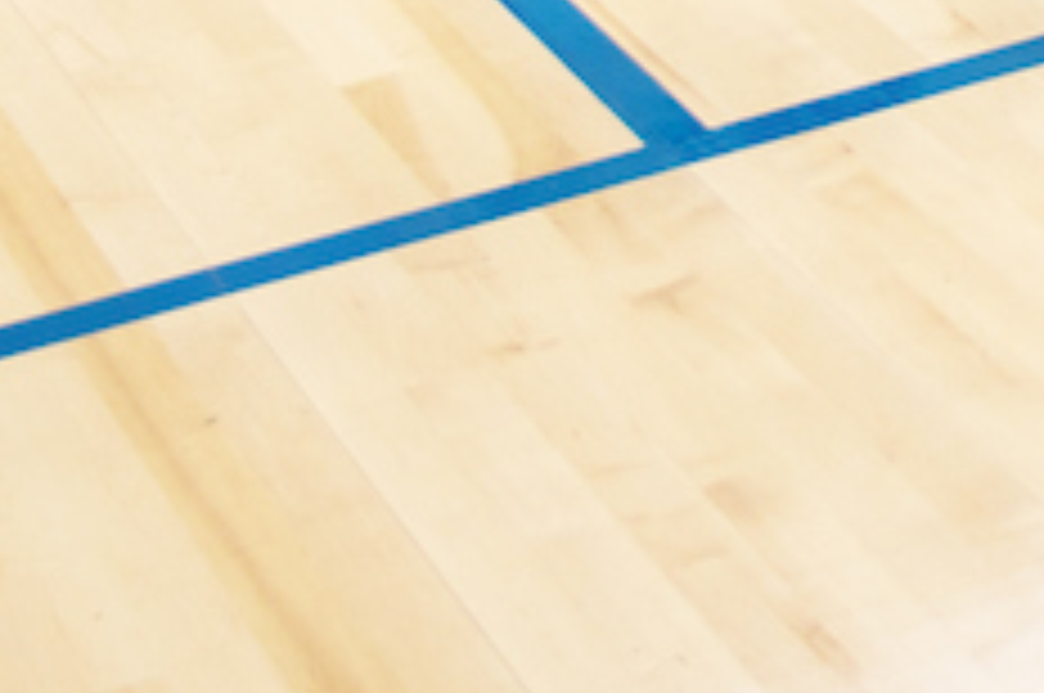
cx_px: 1656
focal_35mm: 155
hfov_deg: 12.5
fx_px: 4489
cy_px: -1017
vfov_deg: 8.1
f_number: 3.2
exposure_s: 1/320
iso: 160
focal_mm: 30
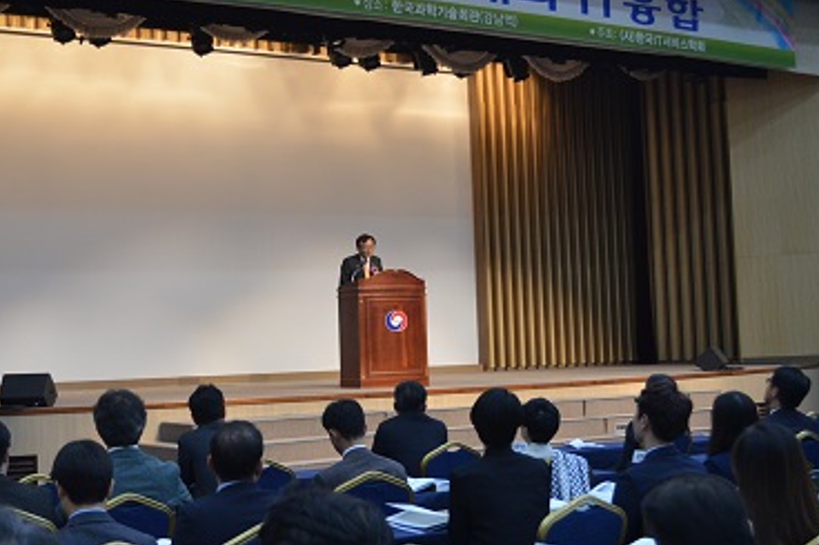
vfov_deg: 23.0
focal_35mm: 59
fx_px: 1342
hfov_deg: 33.6
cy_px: 248
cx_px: 253
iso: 720
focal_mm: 24
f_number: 4
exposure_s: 1/60
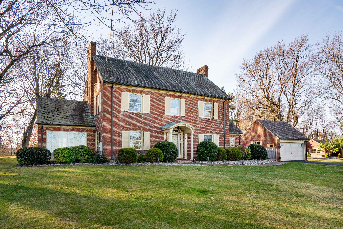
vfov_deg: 55.1
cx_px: 172
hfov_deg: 76.1
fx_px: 219
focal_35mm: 23
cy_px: 114
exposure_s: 1/125
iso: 100
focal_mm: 23
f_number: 11
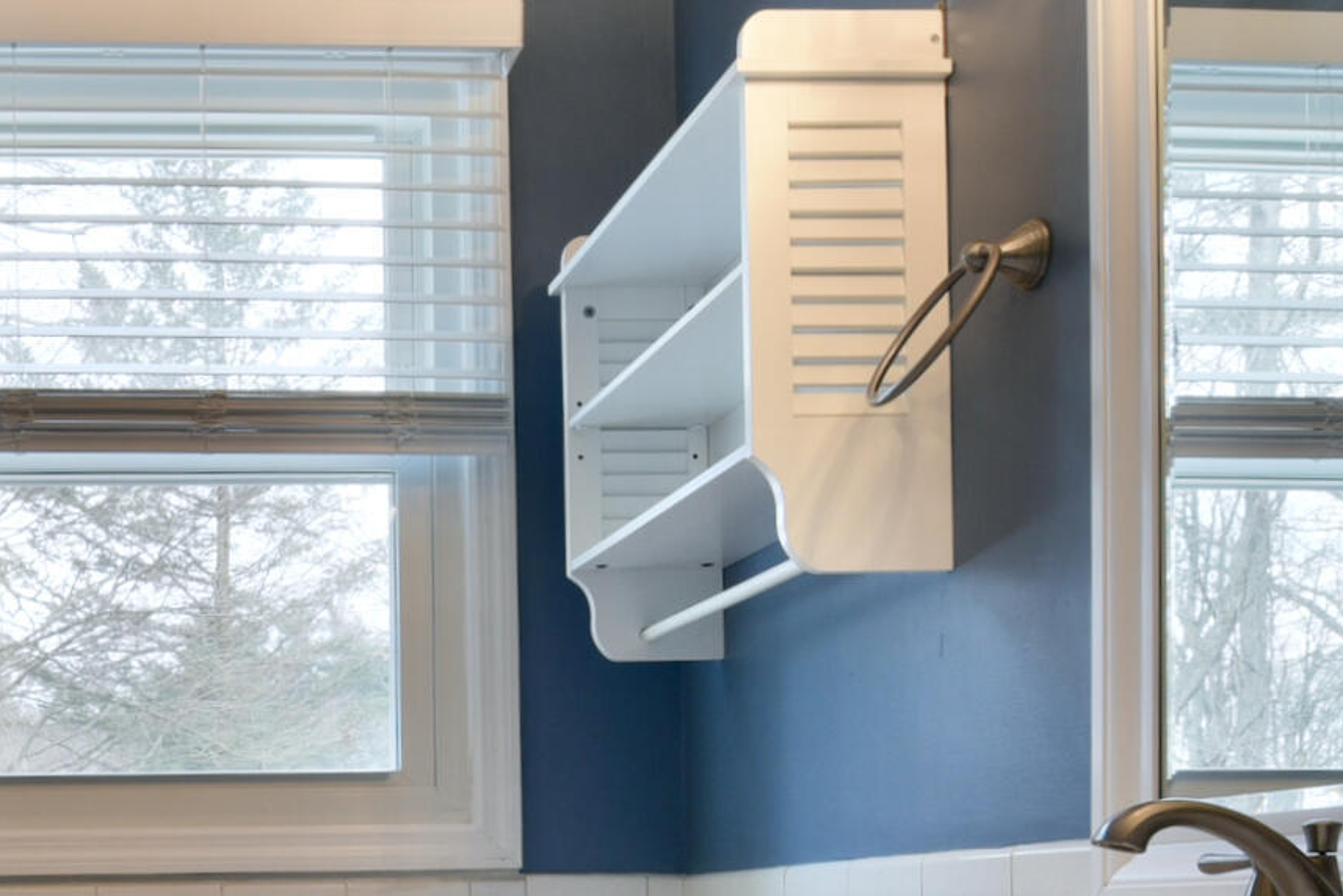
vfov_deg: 25.7
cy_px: 964
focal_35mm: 49
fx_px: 1828
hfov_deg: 37.1
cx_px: 78
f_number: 11
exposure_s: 1/20
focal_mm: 14
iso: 800
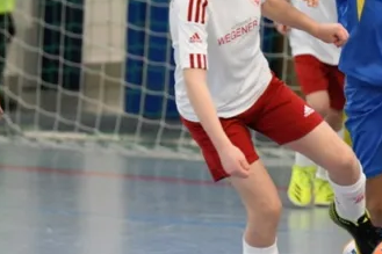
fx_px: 4953
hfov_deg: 4.4
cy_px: 152
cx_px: 199
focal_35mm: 467
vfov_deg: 2.9
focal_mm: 150
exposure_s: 1/1250
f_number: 2.8
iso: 8000
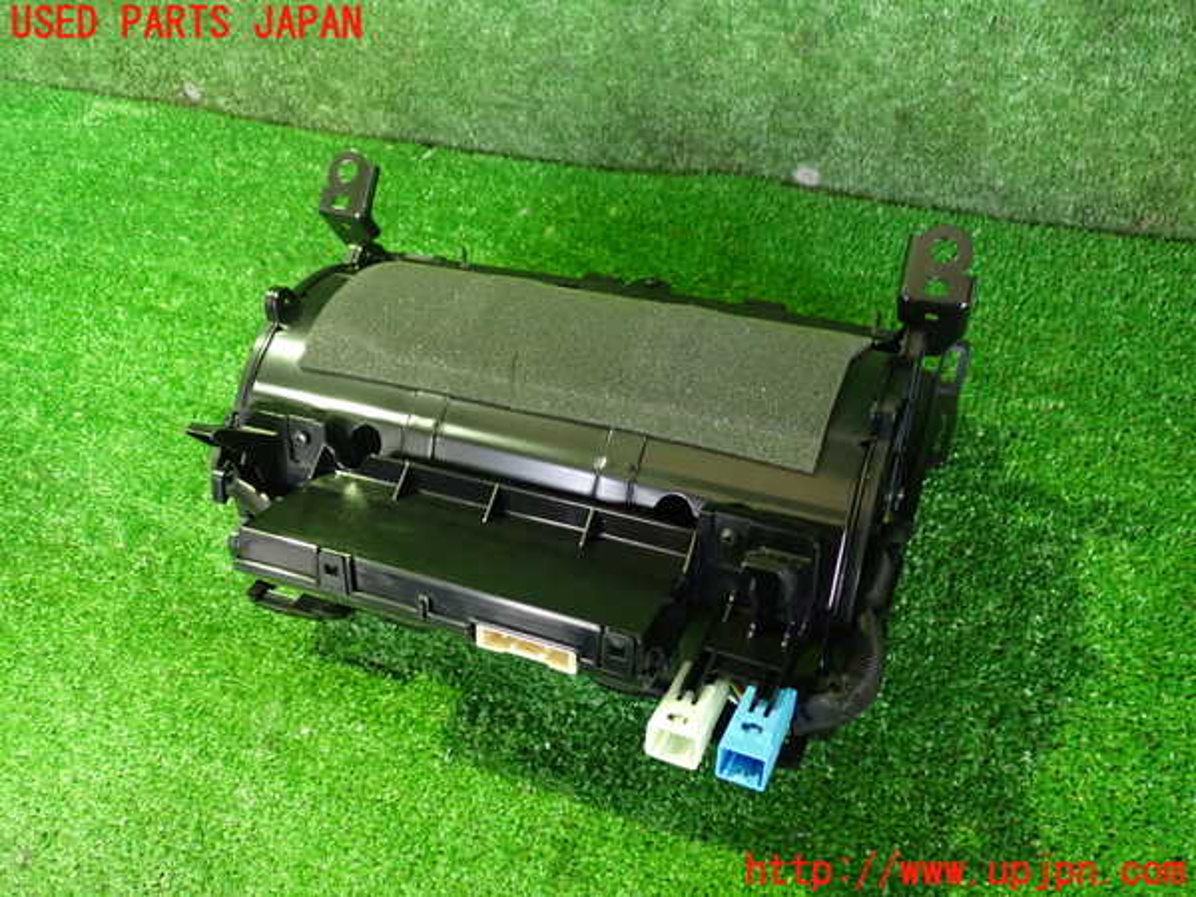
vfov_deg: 46.8
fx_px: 1037
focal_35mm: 30
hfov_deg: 60.0
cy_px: 448
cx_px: 598
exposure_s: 1/20
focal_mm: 5.4
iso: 800
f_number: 2.3
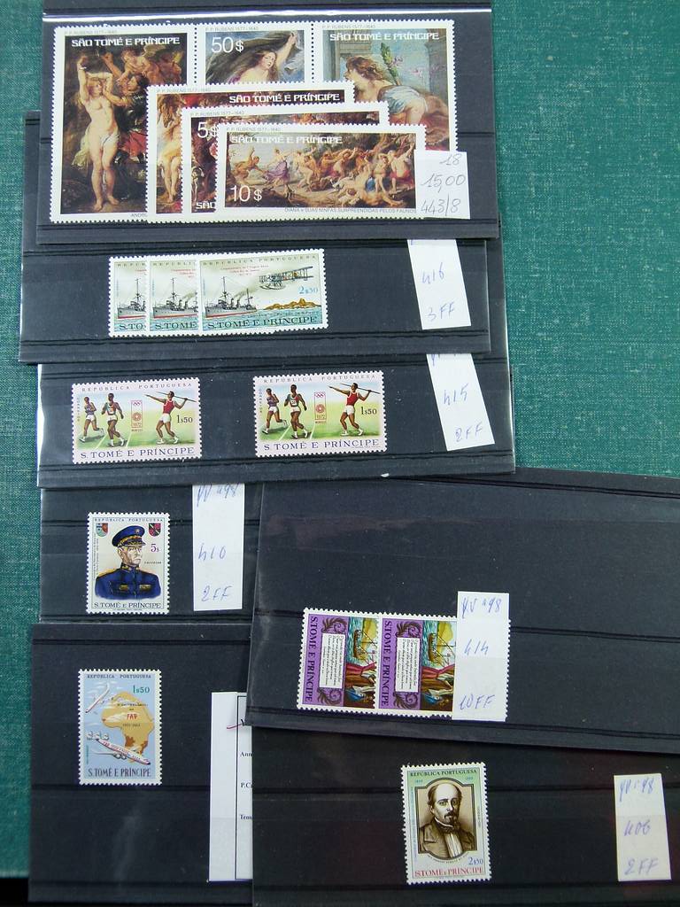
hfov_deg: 35.1
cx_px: 340
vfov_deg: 45.8
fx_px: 1074
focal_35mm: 41
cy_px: 454
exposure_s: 1/60
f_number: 3.2
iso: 100
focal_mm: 7.4
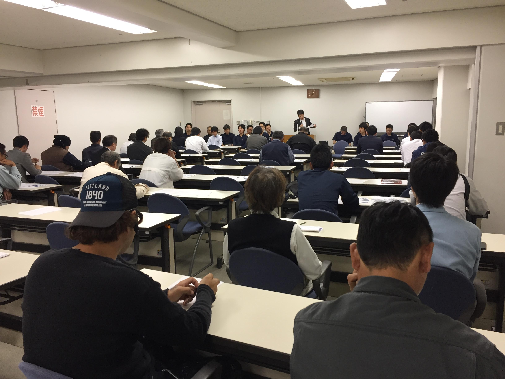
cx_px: 252
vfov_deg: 48.2
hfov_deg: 61.7
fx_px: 423
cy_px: 190
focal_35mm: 29
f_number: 2.2
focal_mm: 4.2
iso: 50
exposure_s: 1/30
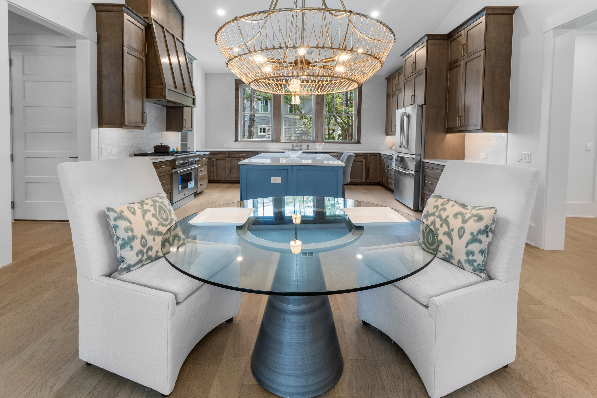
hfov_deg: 100.4
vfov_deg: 77.3
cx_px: 298
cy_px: 199
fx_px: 249
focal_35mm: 15
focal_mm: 10
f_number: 9
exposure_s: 1/30
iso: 200
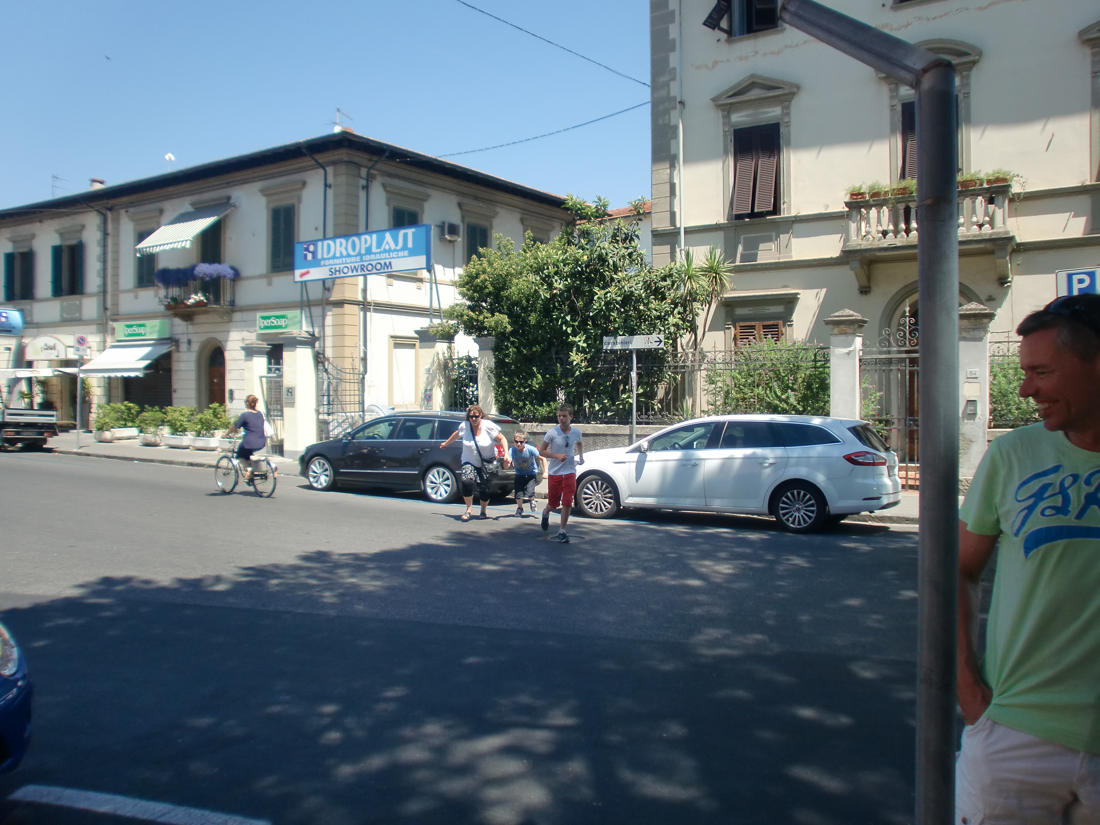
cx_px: 550
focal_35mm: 26
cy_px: 412
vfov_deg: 53.1
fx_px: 826
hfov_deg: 67.3
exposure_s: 1/1000
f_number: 2.6
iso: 64
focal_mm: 4.65
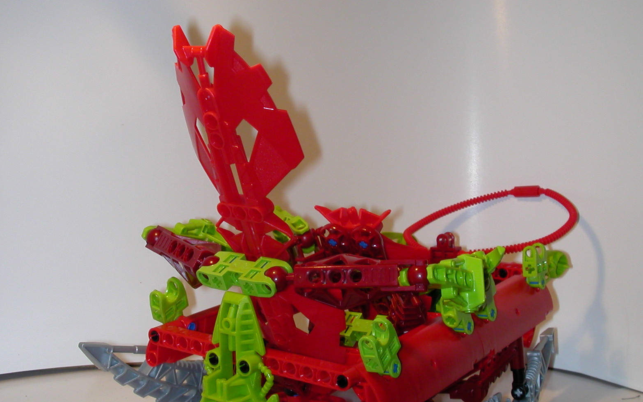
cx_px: 325
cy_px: 244
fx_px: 929
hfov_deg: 38.2
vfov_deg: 24.4
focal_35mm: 53
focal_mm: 7.5
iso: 100
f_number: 5.2
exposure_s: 1/59.9
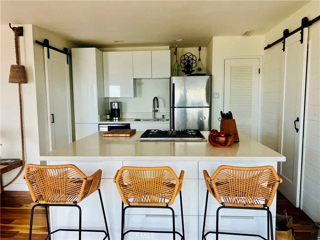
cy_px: 120
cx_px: 160
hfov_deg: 67.3
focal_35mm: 26
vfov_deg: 53.1
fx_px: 240
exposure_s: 1/120
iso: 40
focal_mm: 5.7
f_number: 1.5
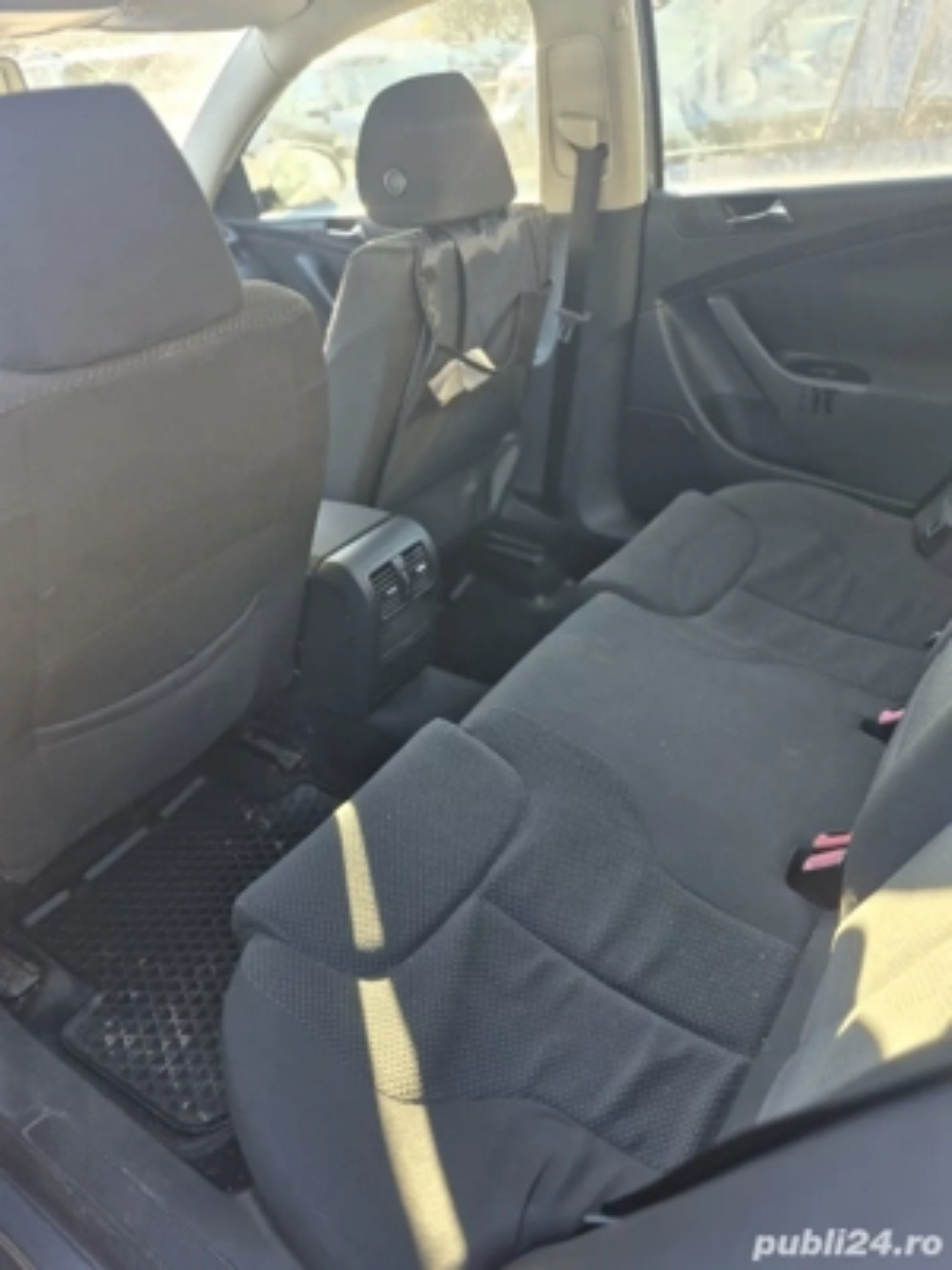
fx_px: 843
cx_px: 476
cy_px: 635
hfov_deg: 58.9
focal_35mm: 23
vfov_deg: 73.9
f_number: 1.8
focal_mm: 5.4
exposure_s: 1/100
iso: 80
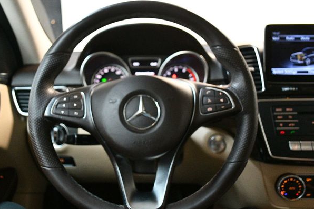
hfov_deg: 63.6
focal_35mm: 29
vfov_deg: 44.9
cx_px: 146
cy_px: 111
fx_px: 253
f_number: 3.5
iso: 6400
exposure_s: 1/60
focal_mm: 18
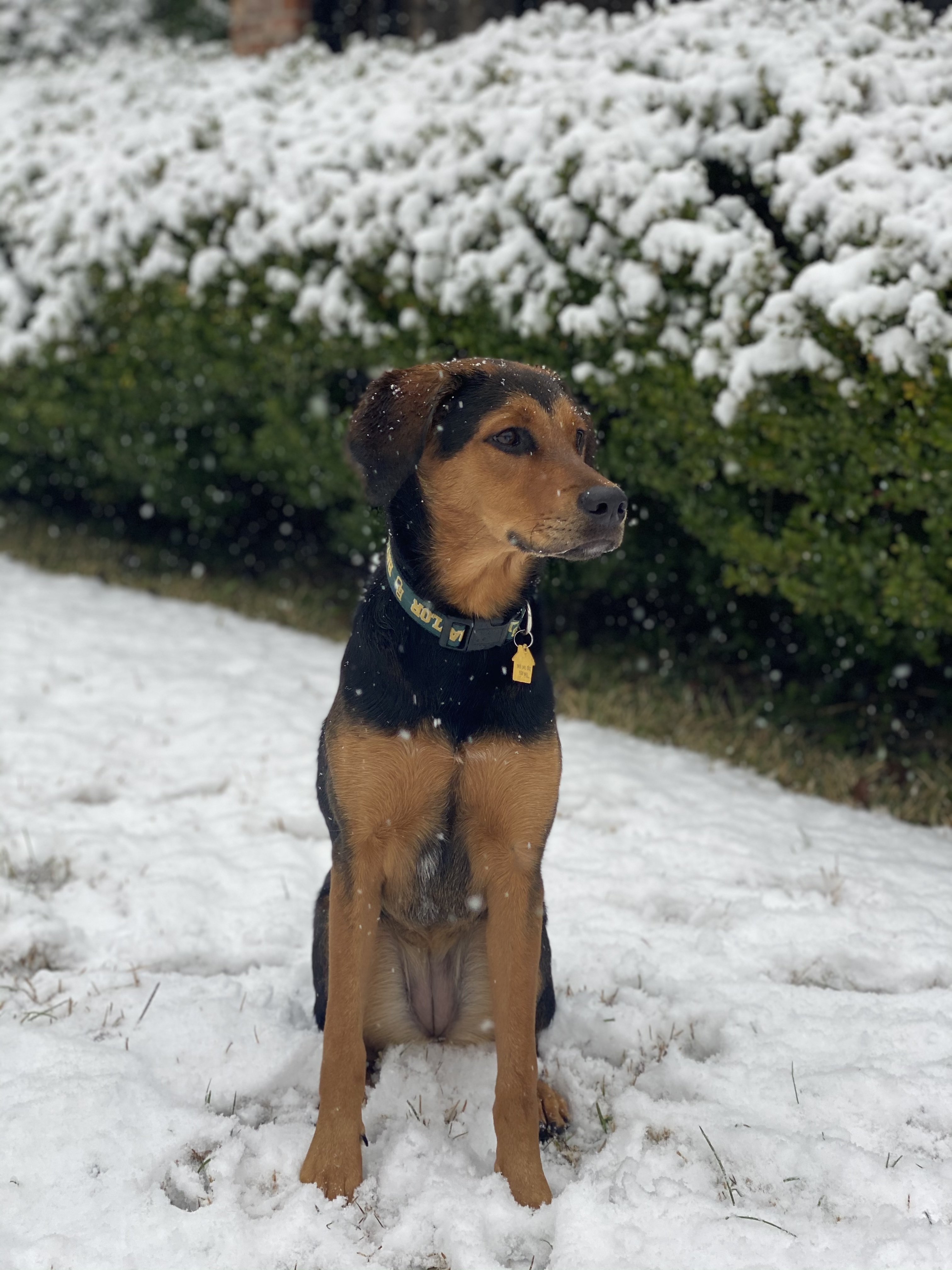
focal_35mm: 52
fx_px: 1907
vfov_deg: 36.8
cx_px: 476
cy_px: 635
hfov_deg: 28.0
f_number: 2
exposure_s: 1/122
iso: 25
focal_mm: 6
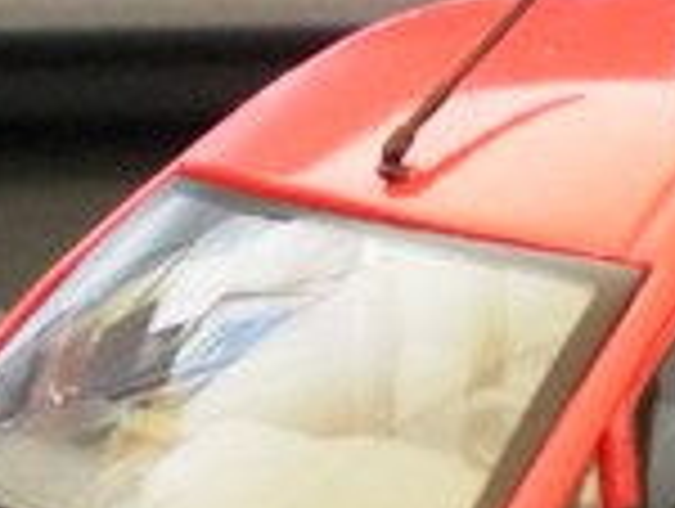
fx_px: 2910
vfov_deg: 9.8
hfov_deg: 13.0
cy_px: 629
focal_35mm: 149
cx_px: 693
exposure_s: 1/23.3
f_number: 2.8
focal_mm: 5.7
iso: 400
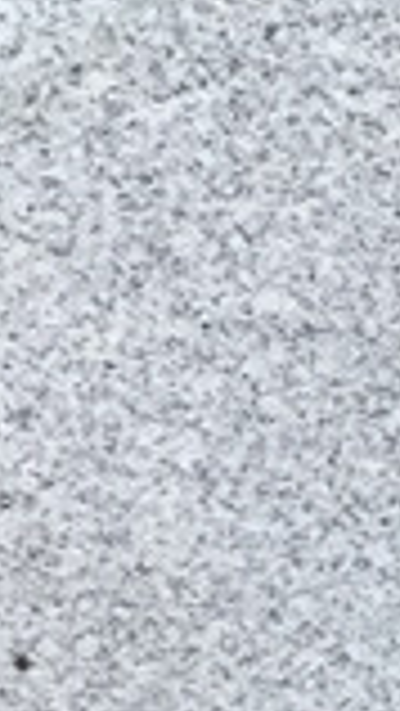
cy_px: -92
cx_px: 1964
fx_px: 3616
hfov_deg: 5.1
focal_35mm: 192
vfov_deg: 11.0
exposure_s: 1/158
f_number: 2.4
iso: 25
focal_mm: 3.3
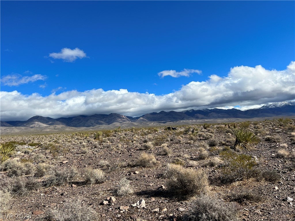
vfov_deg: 53.1
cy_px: 110
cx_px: 148
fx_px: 222
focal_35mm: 26
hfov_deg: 67.3
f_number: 1.5
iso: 50
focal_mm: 5.7
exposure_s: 1/5076
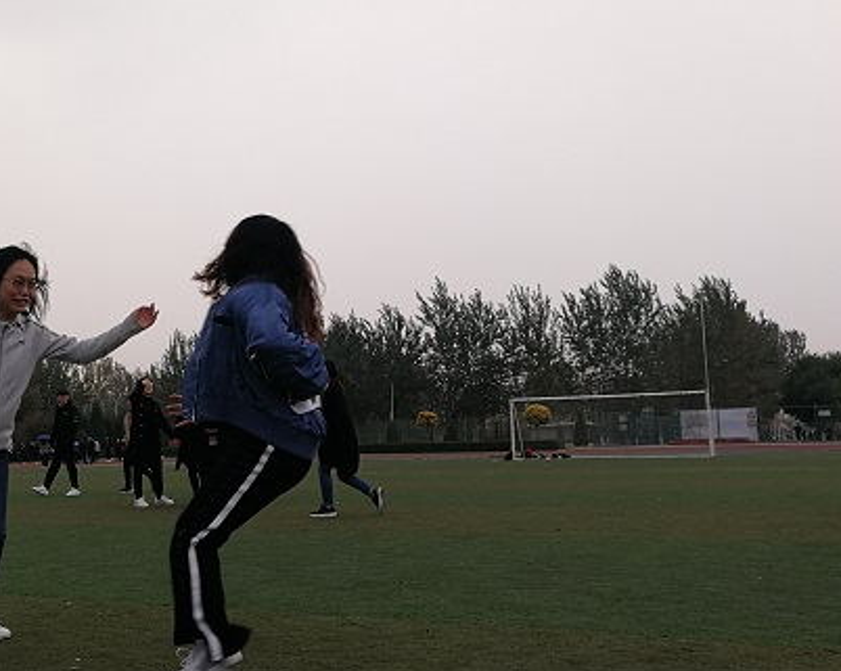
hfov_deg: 42.3
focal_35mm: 42
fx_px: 1045
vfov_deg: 35.6
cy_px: 362
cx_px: 192
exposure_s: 1/178
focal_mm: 3.84
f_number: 2.2
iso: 50
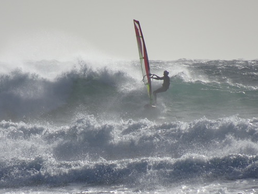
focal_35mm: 927
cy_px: 93
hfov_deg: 2.1
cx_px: 156
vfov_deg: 1.6
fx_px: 6909
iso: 80
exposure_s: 1/1250
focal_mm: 122.7
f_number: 6.3
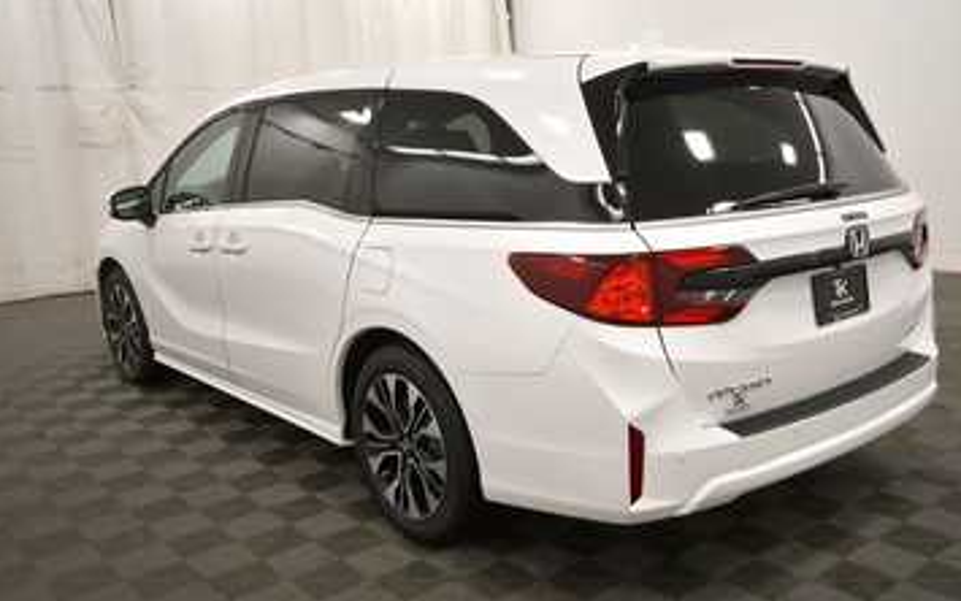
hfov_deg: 61.2
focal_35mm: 31
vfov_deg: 40.6
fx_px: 812
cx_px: 512
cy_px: 294
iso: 800
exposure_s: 1/250
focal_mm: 18
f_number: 5.3
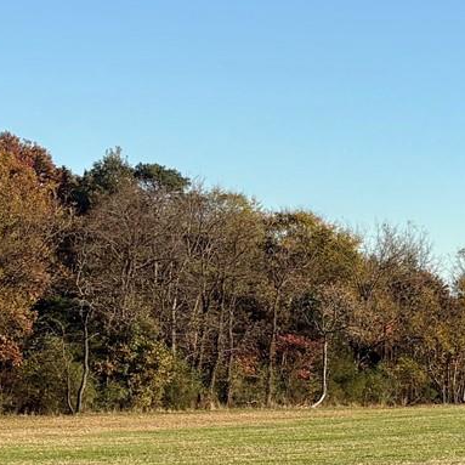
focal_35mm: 123
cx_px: 858
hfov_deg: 12.8
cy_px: 330
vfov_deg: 14.1
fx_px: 1869
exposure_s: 1/2208
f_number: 1.6
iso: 50
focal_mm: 5.96
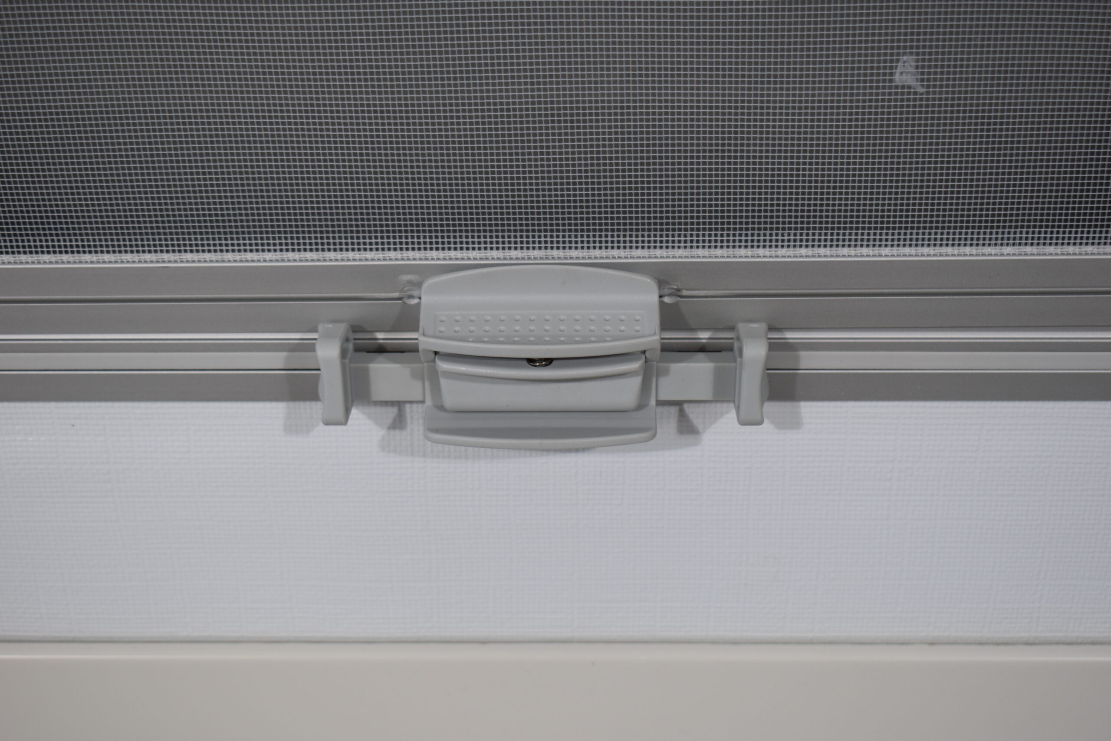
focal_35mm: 57
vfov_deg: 23.8
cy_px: 370
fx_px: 1759
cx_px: 556
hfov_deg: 35.1
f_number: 5.6
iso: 280
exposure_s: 1/125
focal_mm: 38
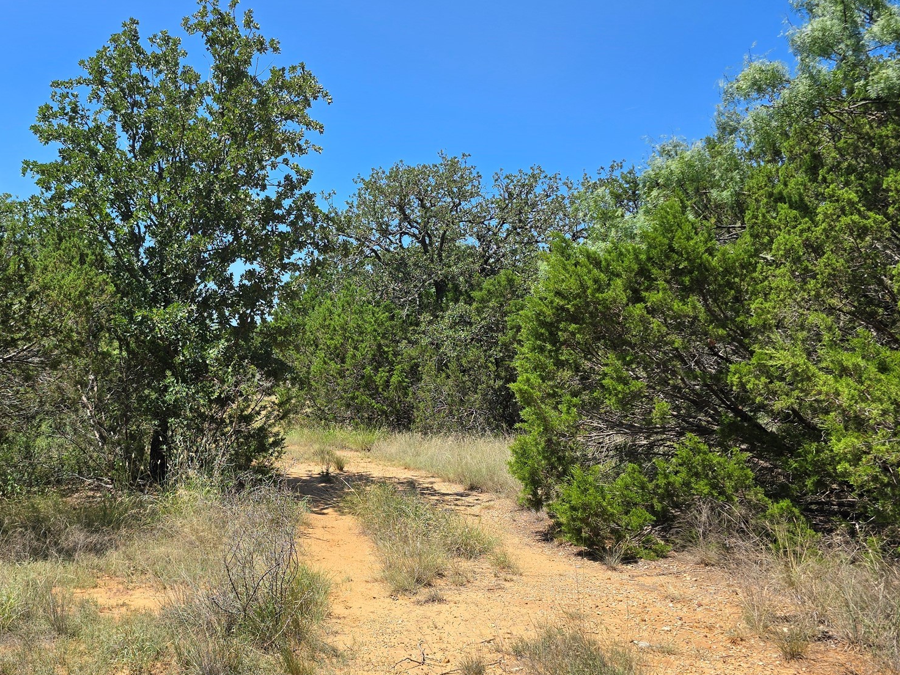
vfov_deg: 44.1
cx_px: 282
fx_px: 832
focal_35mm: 32
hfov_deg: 55.3
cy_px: 358
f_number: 1.7
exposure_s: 1/582
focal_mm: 6.3
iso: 12
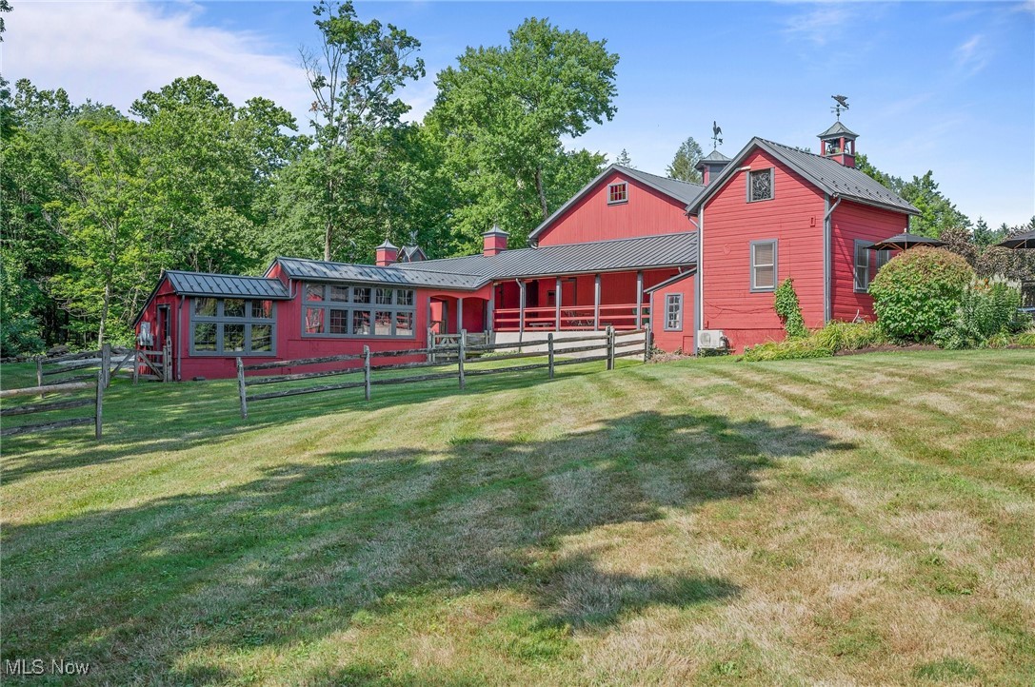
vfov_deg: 43.5
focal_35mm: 30
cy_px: 344
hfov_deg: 62.0
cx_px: 518
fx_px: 861
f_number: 8
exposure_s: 1/250
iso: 400
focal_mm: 30
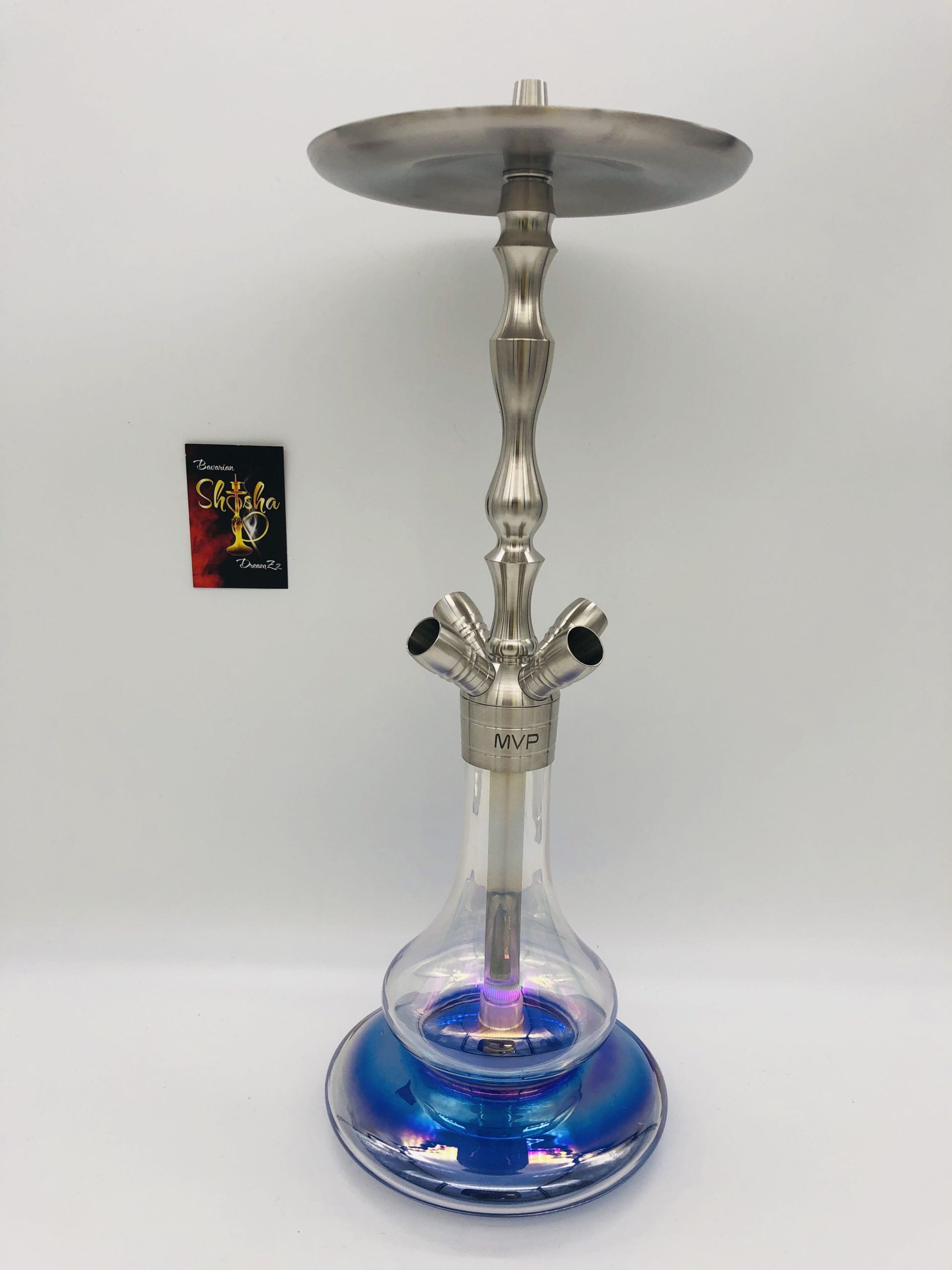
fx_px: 1027
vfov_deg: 63.4
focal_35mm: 28
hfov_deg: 49.7
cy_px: 635
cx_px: 476
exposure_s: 1/189
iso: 20
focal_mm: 4
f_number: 1.8
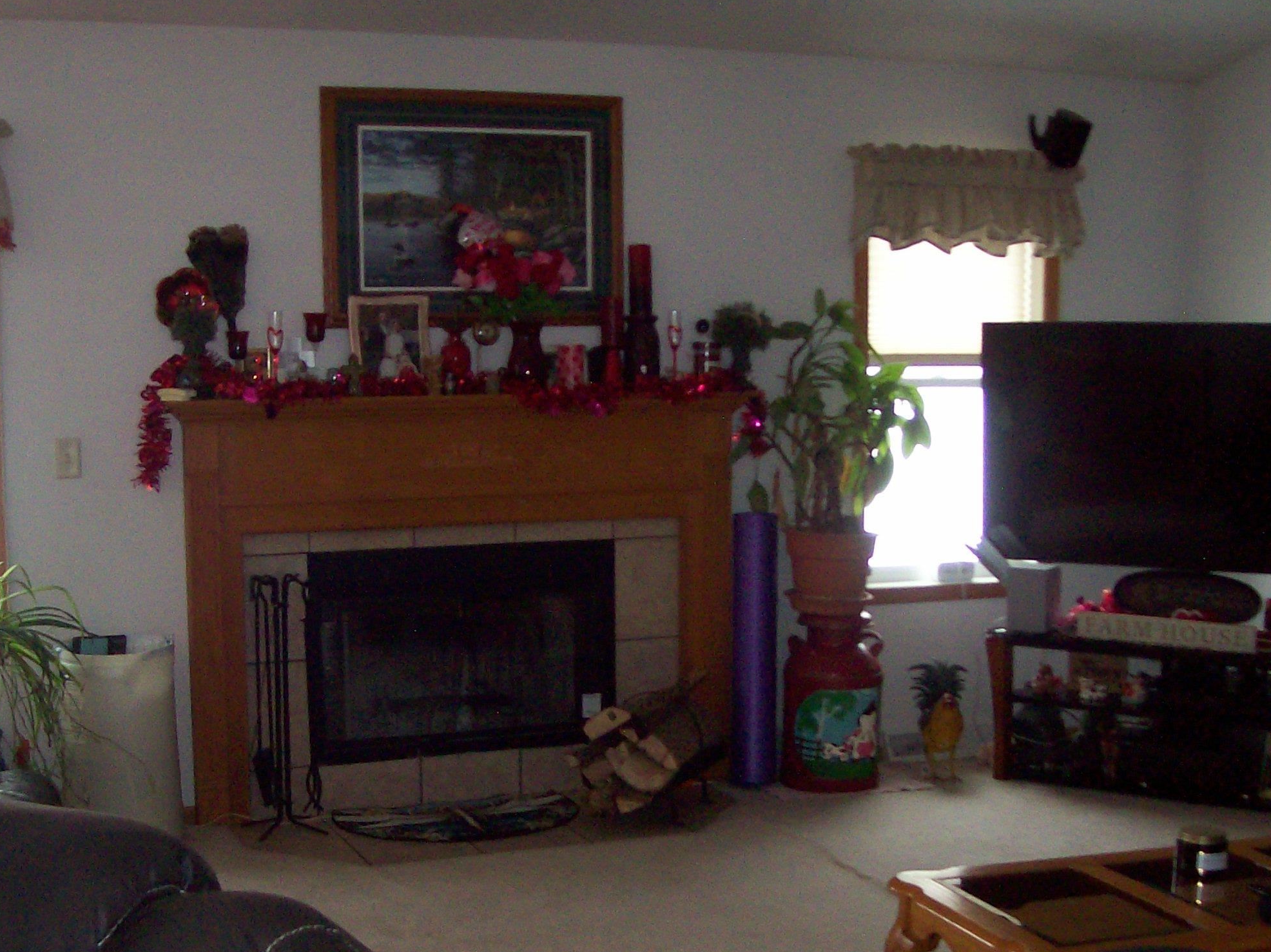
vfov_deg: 28.0
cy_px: 536
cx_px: 642
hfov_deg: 36.8
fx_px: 1908
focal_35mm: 52
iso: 140
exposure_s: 1/64
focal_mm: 6
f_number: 2.7
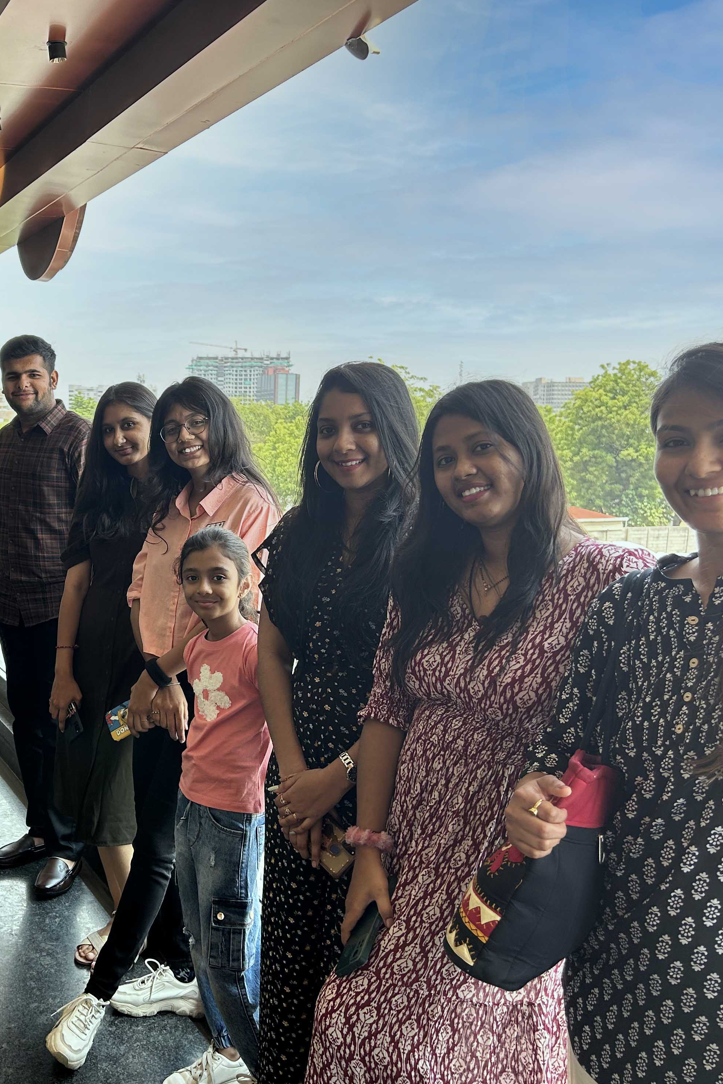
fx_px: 1114
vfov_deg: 51.9
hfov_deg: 34.6
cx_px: 120
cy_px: 548
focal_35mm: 37
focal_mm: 5.7
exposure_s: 1/509
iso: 50
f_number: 1.5
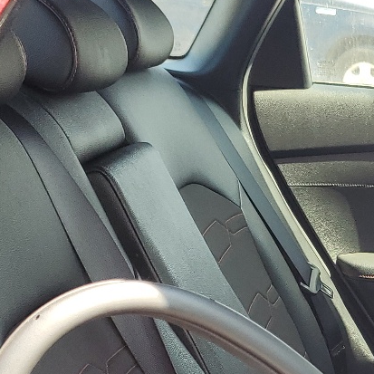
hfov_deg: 17.7
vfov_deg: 18.4
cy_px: 458
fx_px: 1088
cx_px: 547
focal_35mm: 89
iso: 50
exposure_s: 1/222
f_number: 1.5
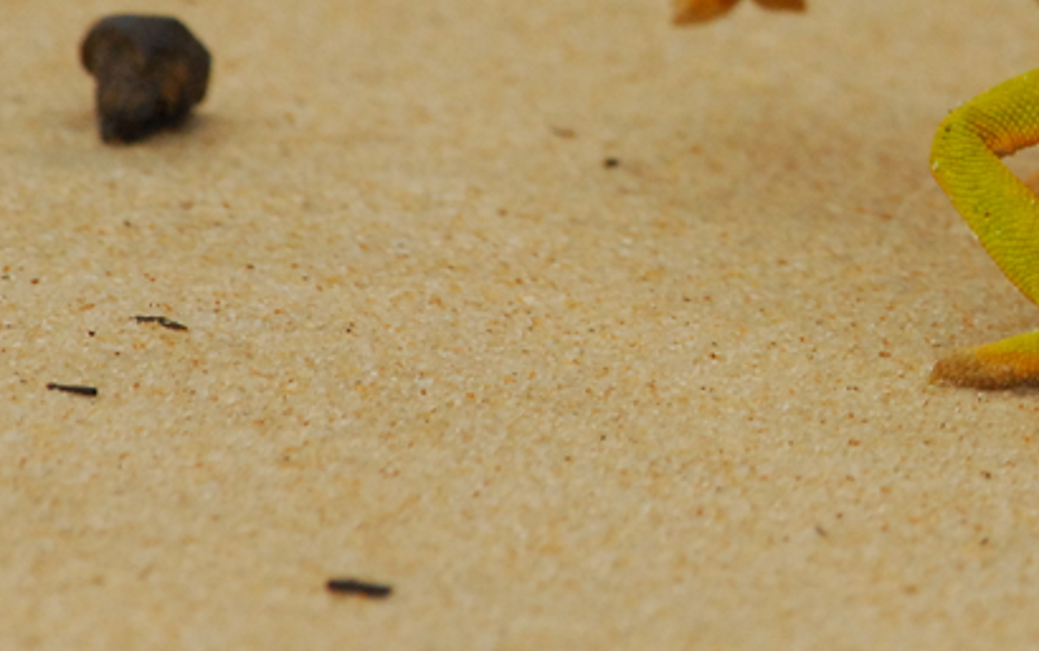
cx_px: 1163
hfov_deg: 1.6
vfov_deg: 1.0
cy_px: 9
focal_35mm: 1309
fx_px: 37096
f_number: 10
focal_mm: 300
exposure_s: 1/640
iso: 800
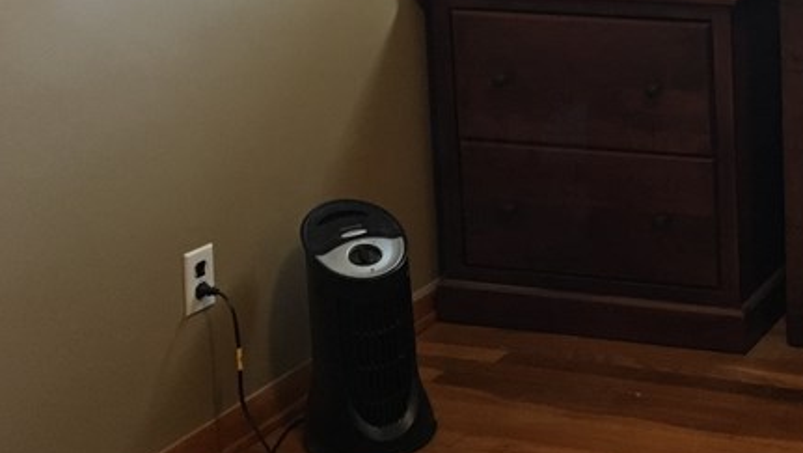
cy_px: -119
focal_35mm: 75
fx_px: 1598
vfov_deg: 15.4
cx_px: 920
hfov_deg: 25.7
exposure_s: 1/17
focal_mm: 4.15
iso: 200
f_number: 2.2
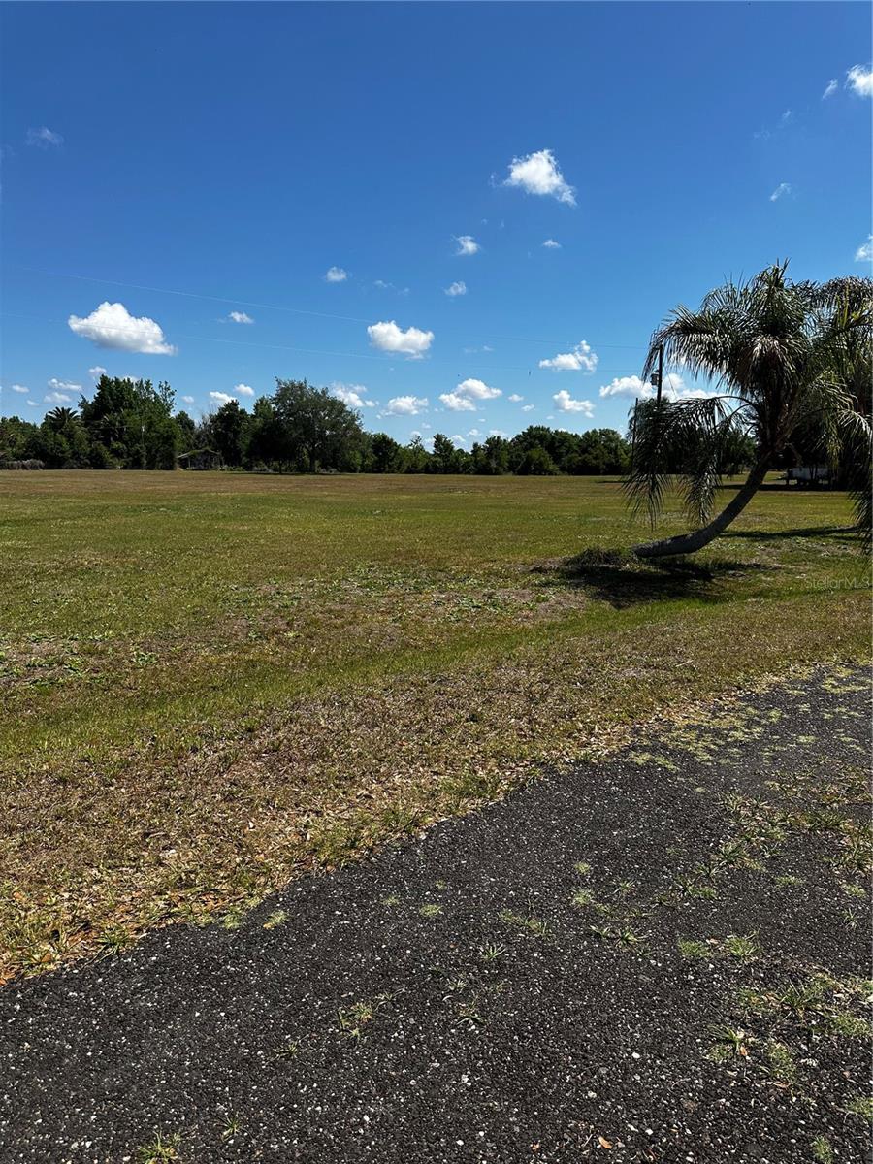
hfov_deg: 56.8
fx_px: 807
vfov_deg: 71.6
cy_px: 582
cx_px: 436
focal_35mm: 24
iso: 80
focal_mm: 6.86
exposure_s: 1/5000
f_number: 1.78
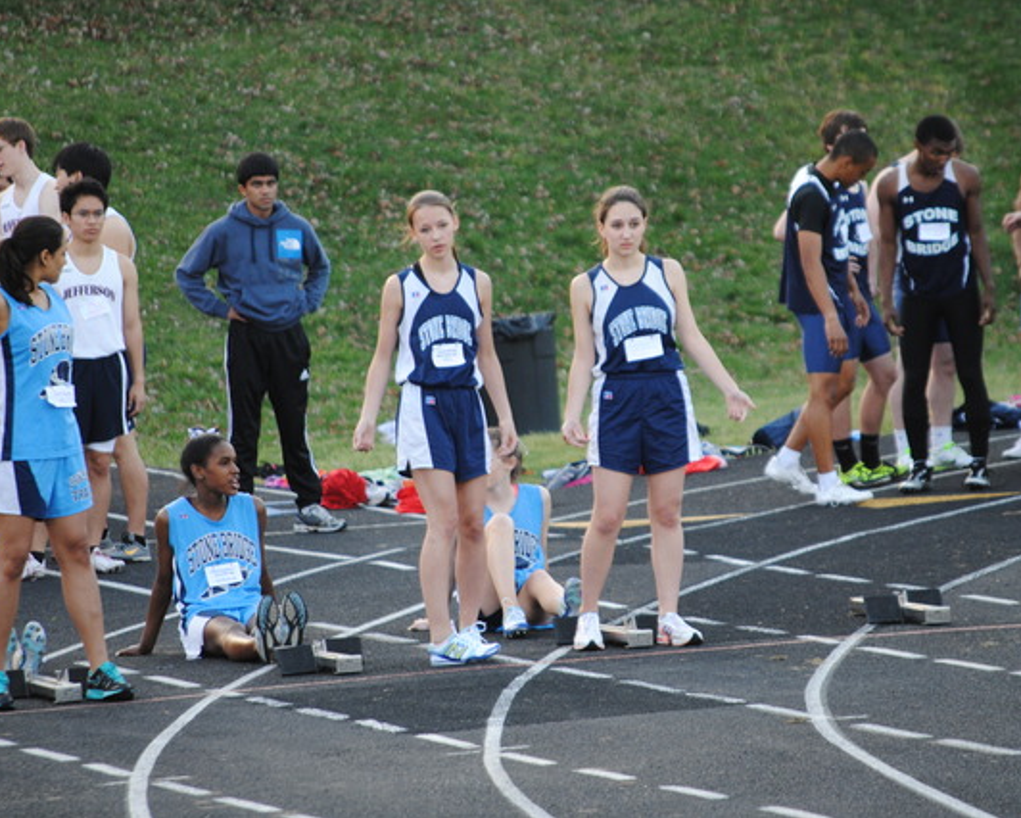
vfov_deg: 4.6
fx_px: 10248
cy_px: 409
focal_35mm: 339
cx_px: 560
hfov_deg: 5.7
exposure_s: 1/125
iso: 400
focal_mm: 200
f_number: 5.6
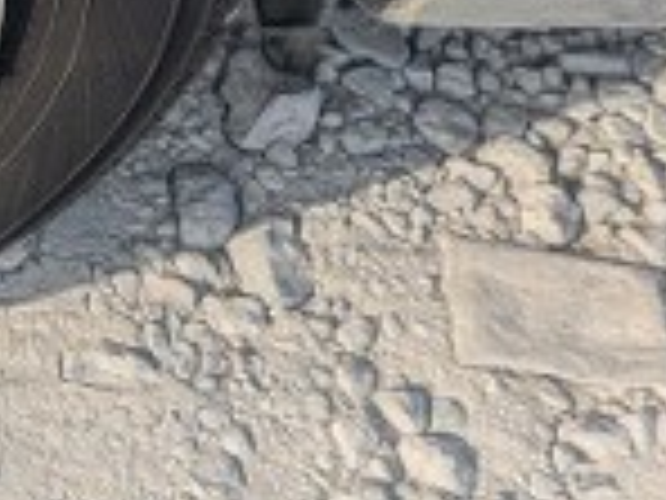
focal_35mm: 135
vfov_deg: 10.7
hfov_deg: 12.6
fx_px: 2597
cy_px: -198
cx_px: -731
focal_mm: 5.43
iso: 48
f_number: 1.89
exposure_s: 1/1420
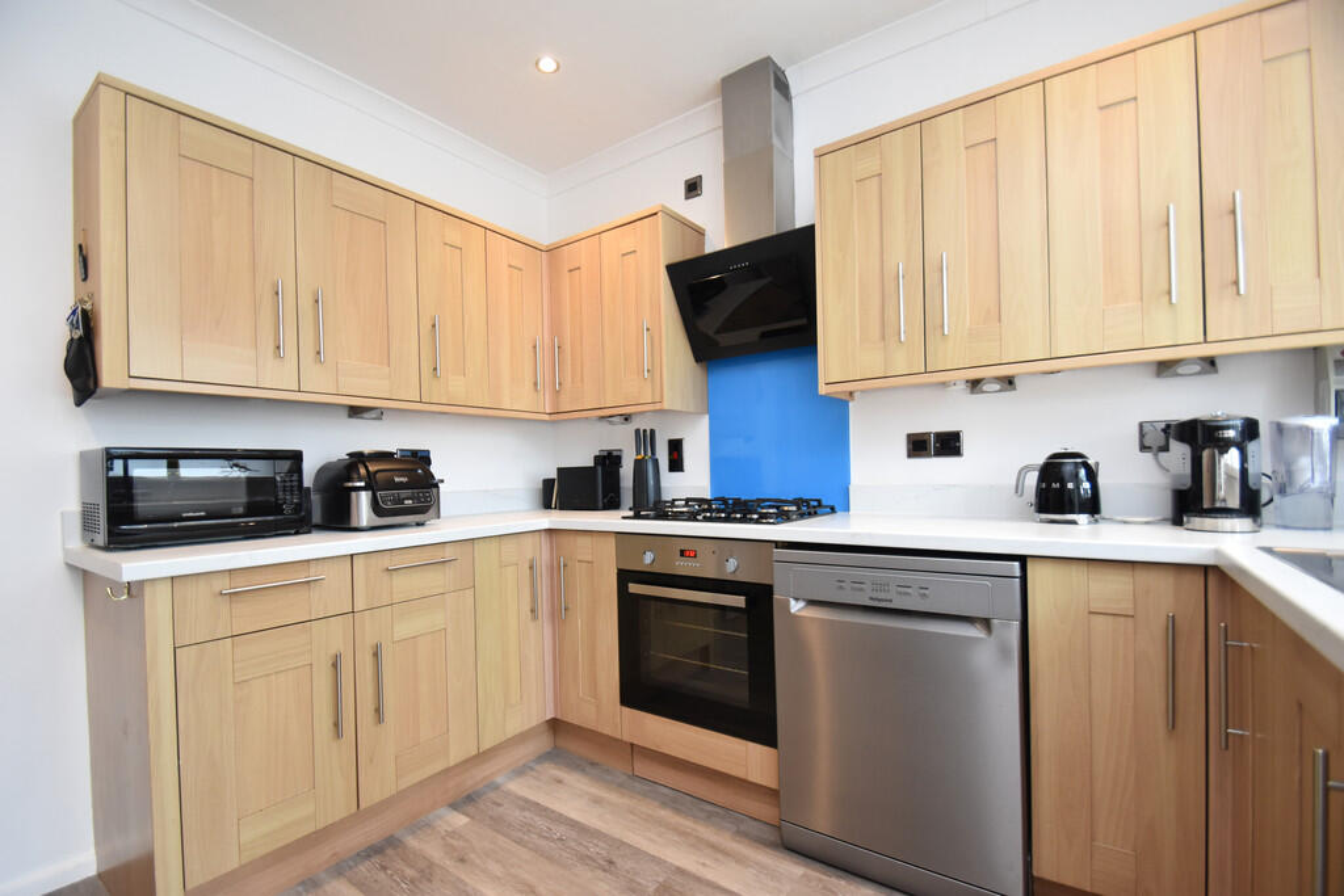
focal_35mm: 15
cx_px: 672
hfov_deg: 100.4
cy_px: 448
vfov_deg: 77.3
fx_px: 560
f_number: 4
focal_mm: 10
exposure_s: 1/125
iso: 800
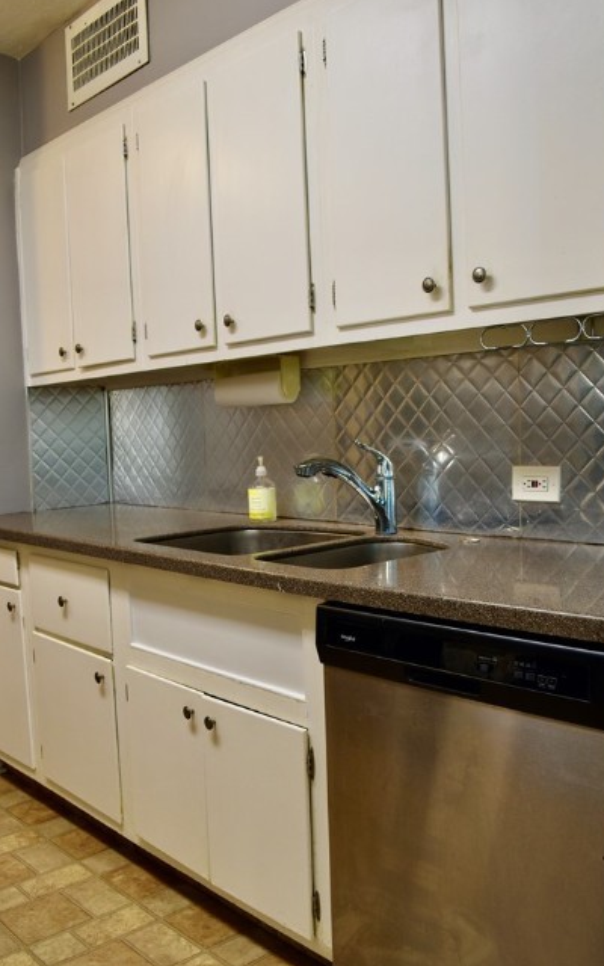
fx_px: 869
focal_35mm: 33
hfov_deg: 38.3
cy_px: 522
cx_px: 288
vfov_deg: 58.1
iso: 400
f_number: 4.5
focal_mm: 18
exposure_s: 1/80
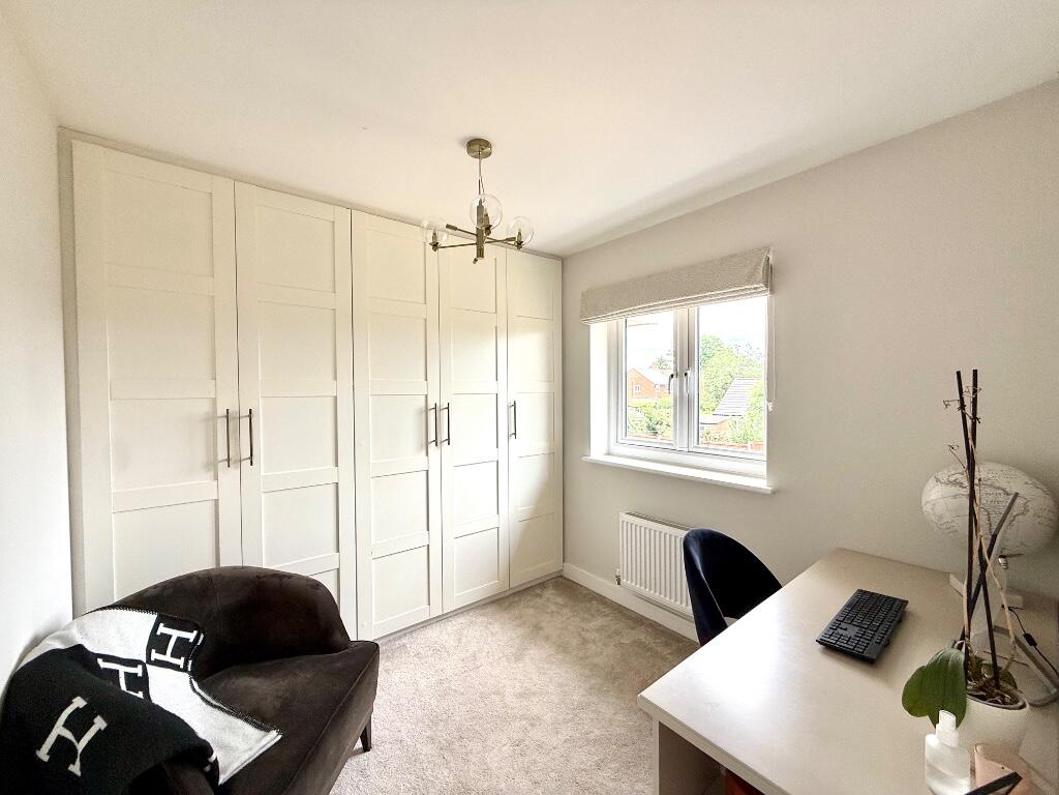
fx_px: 428
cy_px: 398
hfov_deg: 102.1
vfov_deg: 85.7
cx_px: 530
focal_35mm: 14
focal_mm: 2.22
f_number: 2.2
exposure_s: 1/129
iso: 64
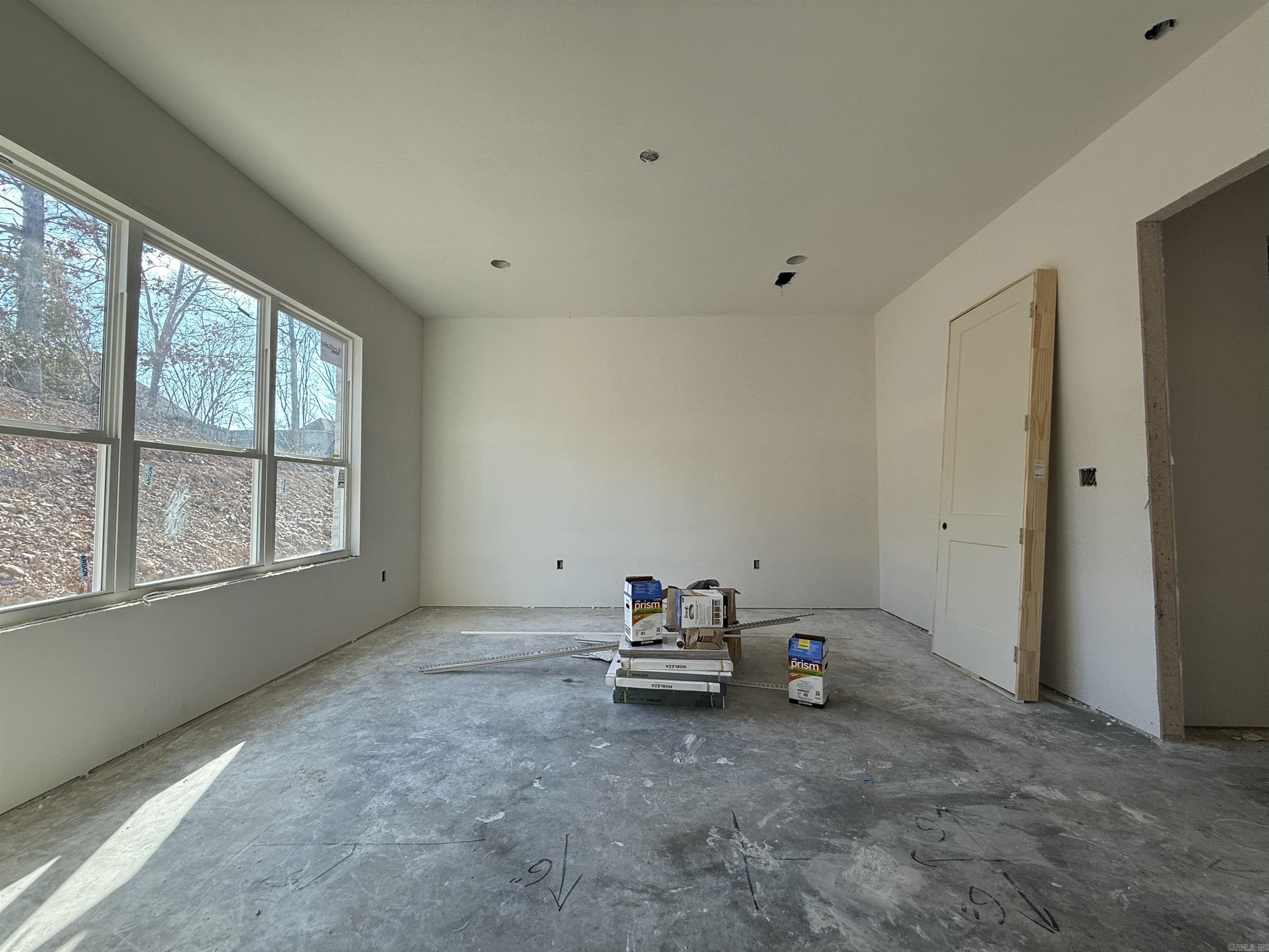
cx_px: 634
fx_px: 513
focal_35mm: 14
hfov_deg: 102.1
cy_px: 476
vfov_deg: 85.7
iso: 64
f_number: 2.2
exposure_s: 1/144
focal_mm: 2.22
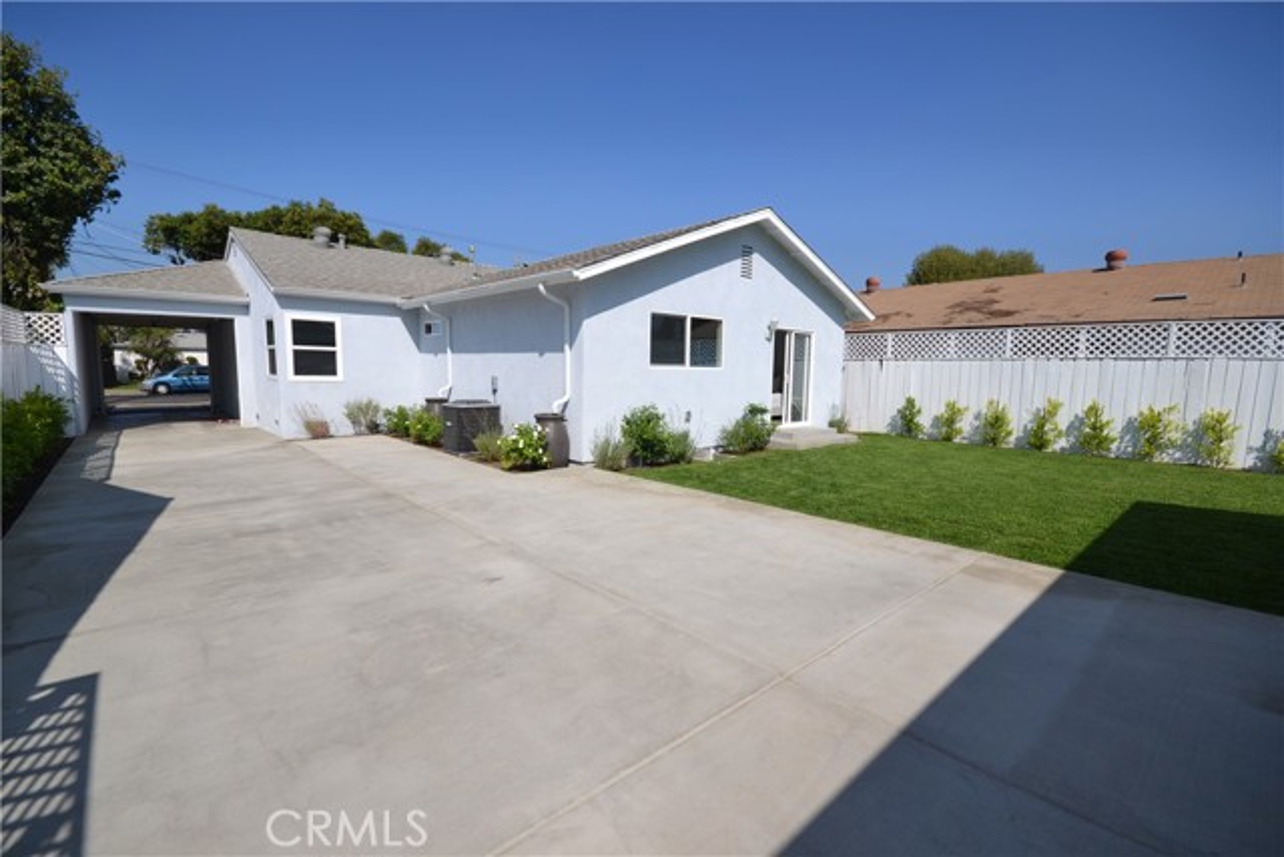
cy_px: 428
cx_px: 642
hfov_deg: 100.4
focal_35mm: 15
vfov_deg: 77.4
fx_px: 535
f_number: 9
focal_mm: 10
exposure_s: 1/320
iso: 100
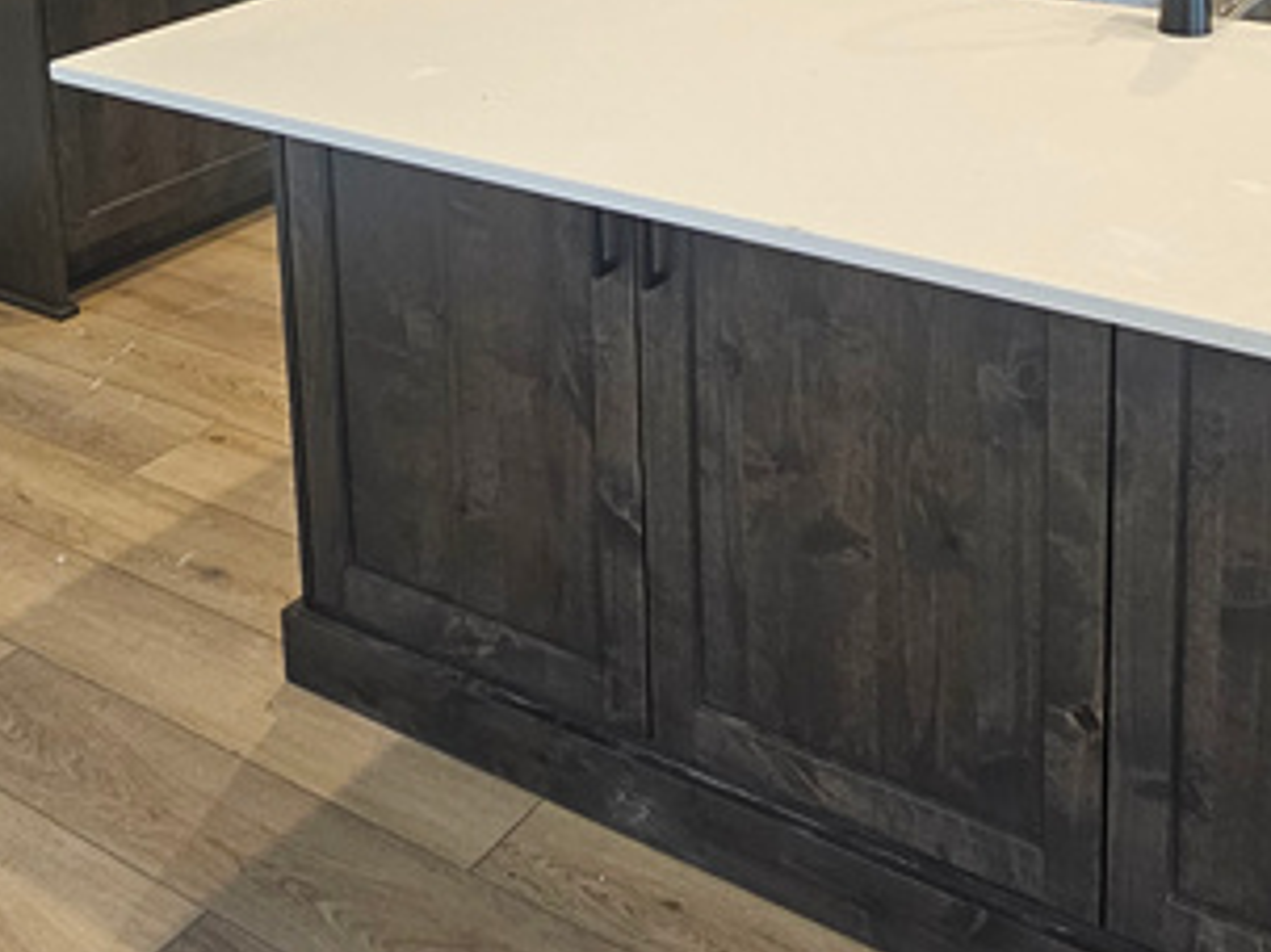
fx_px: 1615
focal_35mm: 44
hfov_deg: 42.9
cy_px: -155
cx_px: 684
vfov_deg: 29.0
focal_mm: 2.2
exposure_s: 1/60
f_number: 2.2
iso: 160
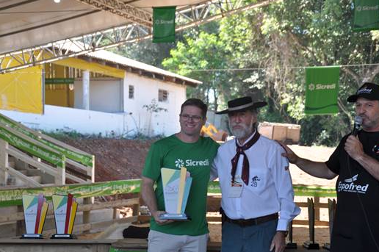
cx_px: 173
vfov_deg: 15.0
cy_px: 145
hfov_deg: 22.4
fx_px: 957
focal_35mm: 91
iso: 200
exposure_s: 1/100
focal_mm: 52
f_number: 5
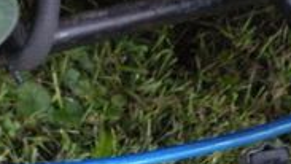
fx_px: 1057
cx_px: 162
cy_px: 197
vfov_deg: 8.8
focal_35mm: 137
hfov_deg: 15.7
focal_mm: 6.3
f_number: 3.5
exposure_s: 1/38
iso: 400
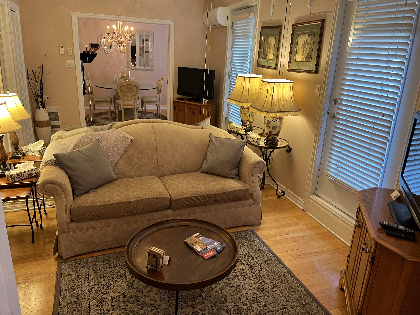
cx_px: 210
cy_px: 158
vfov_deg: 53.1
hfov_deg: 67.3
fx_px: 315
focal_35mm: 26
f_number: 1.6
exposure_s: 1/60
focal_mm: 5.1
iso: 250
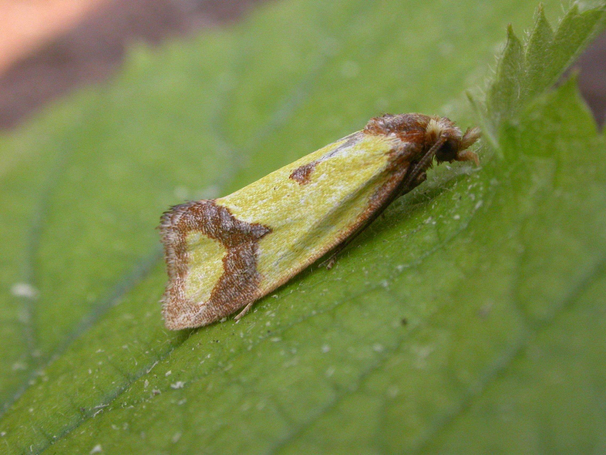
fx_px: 1996
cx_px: 303
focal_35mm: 114
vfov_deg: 13.0
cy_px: 228
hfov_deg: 17.3
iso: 200
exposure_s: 1/75.8
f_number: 9.7
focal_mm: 23.7
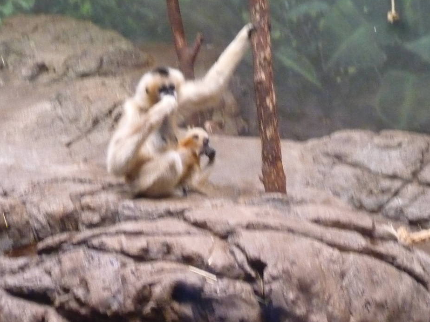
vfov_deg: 18.9
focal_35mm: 78
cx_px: 215
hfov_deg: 25.0
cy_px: 117
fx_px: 969
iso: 800
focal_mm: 7.6
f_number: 4.1
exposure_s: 1/20
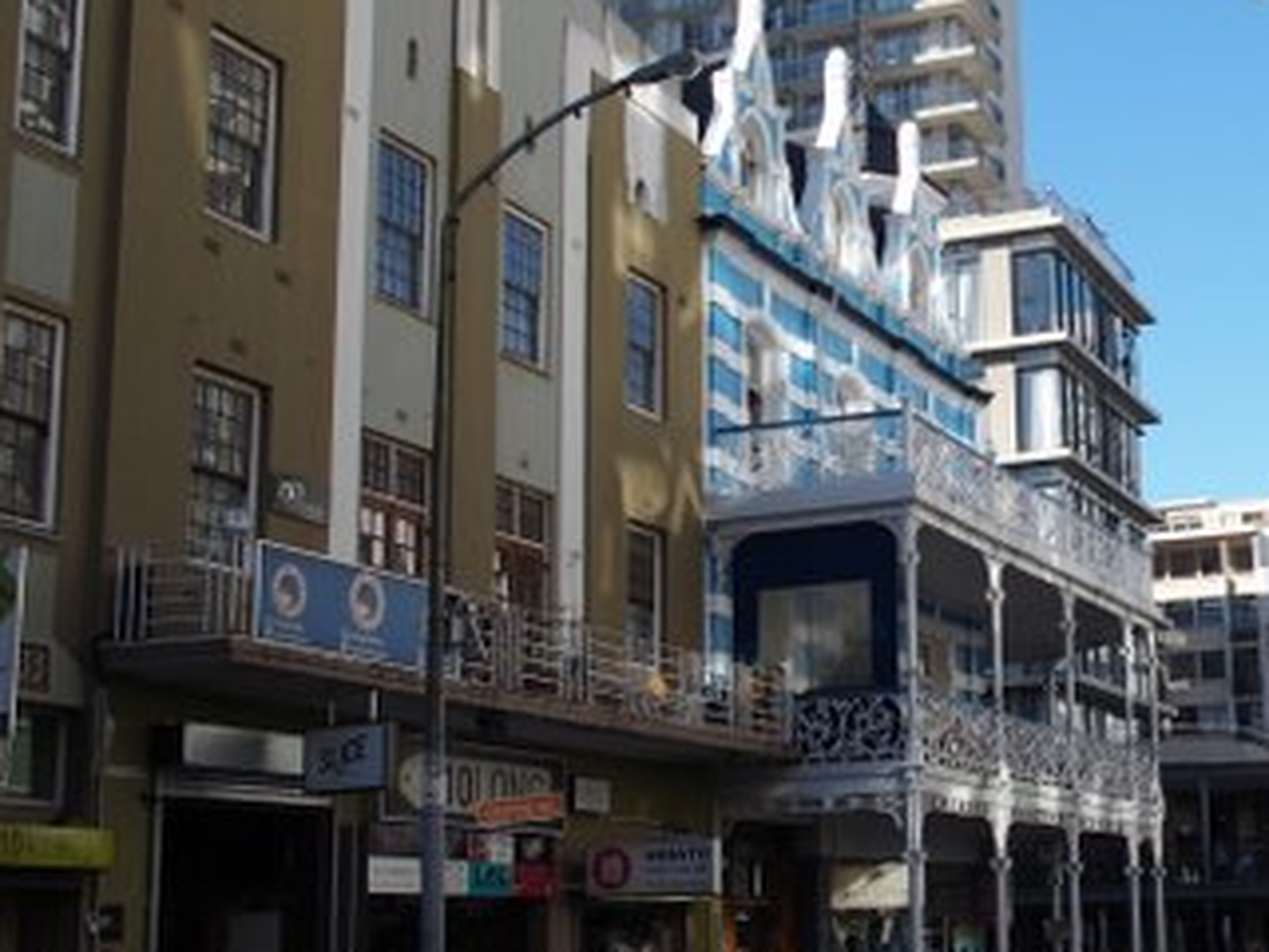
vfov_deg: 25.6
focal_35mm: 57
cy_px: 551
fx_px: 2090
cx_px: 940
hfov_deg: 33.2
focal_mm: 8.1
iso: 100
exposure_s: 1/640
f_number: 3.5
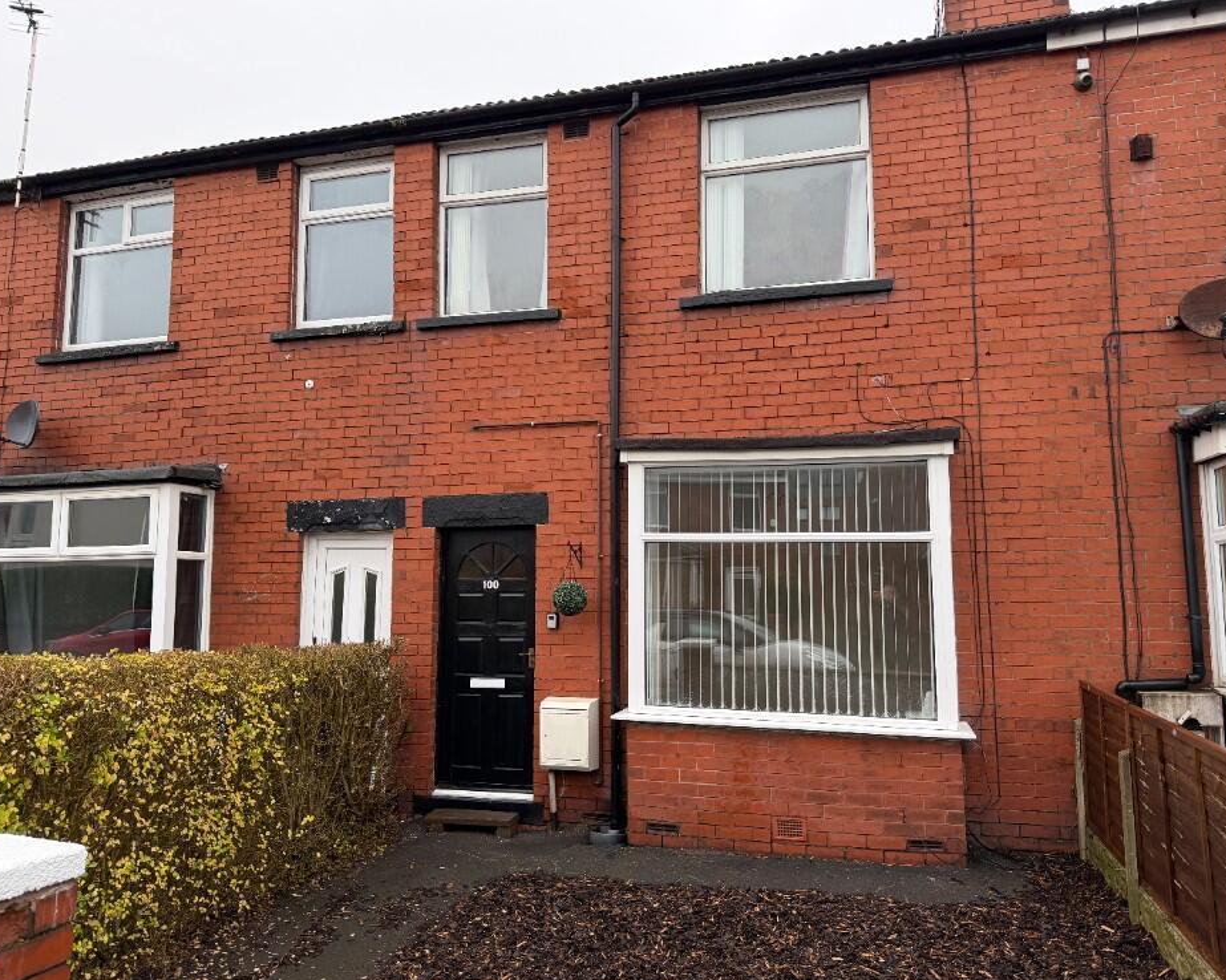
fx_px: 943
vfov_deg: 54.9
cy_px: 486
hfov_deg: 66.0
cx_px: 619
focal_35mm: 26
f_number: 1.78
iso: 160
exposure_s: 1/146
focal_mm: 6.76
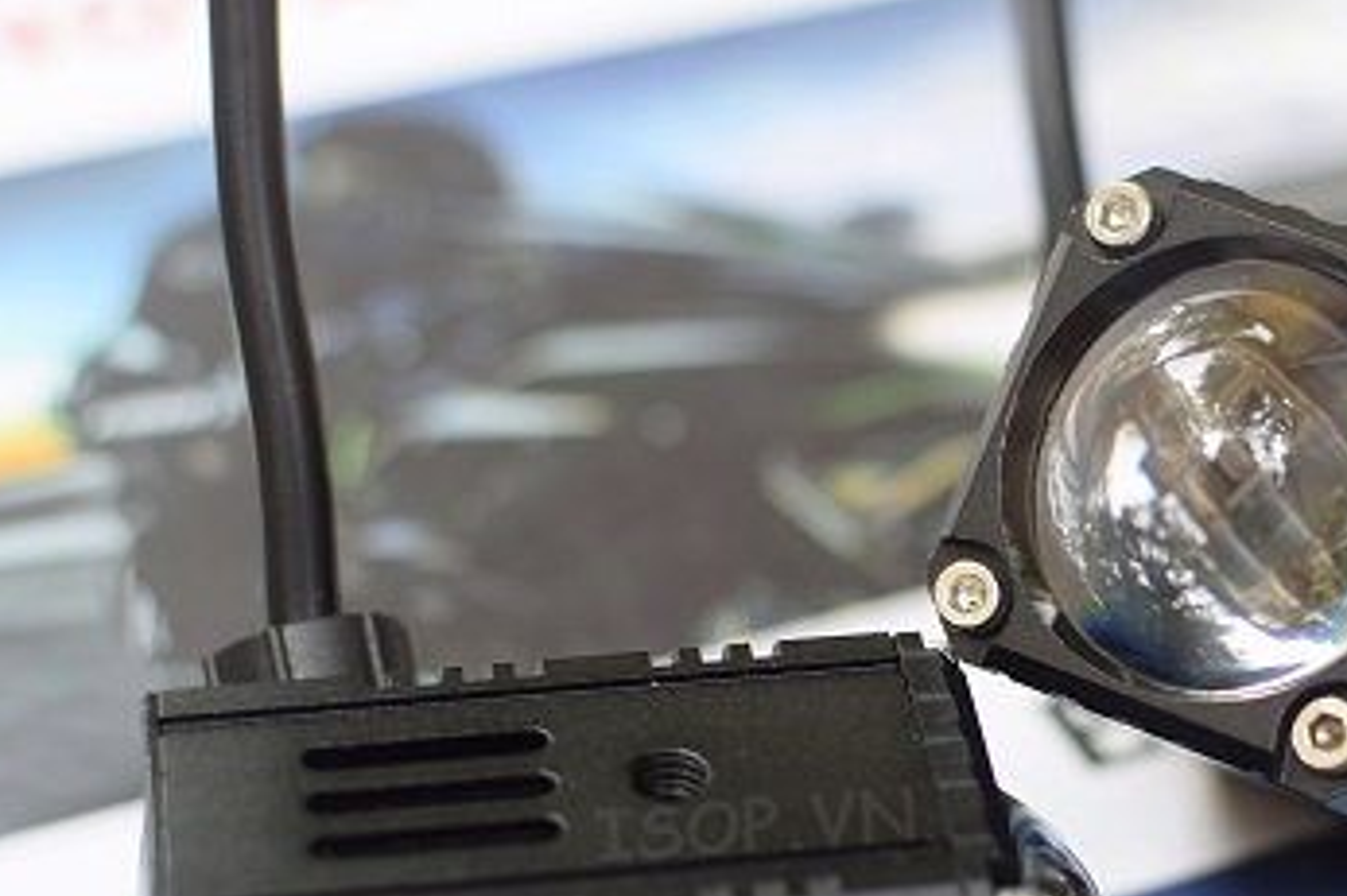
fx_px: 3964
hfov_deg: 19.2
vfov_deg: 12.9
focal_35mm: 106
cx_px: 951
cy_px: 621
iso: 200
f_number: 2.8
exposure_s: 1/125
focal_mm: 35
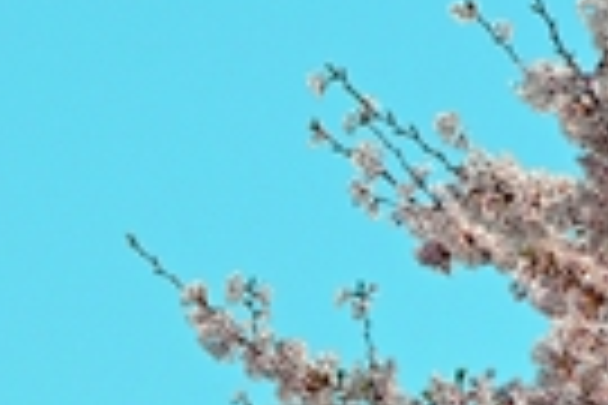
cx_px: -189
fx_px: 5488
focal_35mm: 325
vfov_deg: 4.2
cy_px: 477
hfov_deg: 6.3
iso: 200
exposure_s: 1/400
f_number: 10
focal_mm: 55
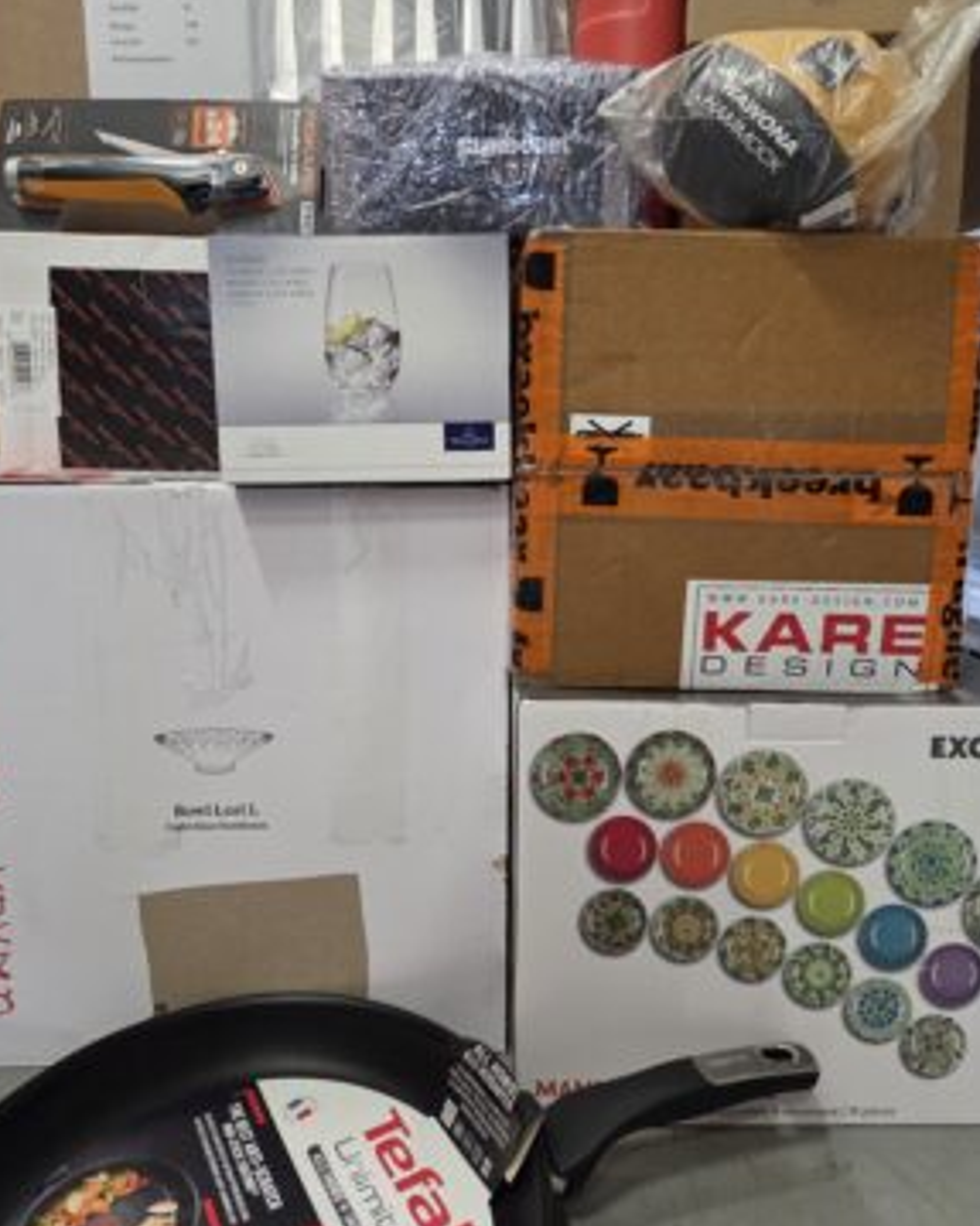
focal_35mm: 25
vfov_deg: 68.0
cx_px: 475
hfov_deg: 56.8
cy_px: 553
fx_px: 907
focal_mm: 5.4
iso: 800
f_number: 1.8
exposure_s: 1/100
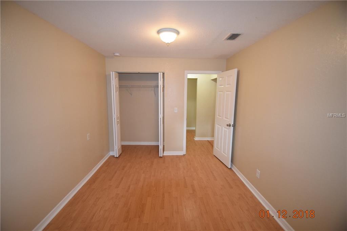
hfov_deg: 100.4
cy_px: 116
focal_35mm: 15
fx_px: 145
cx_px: 174
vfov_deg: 77.3
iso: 800
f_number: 4.5
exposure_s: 1/80
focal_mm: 10
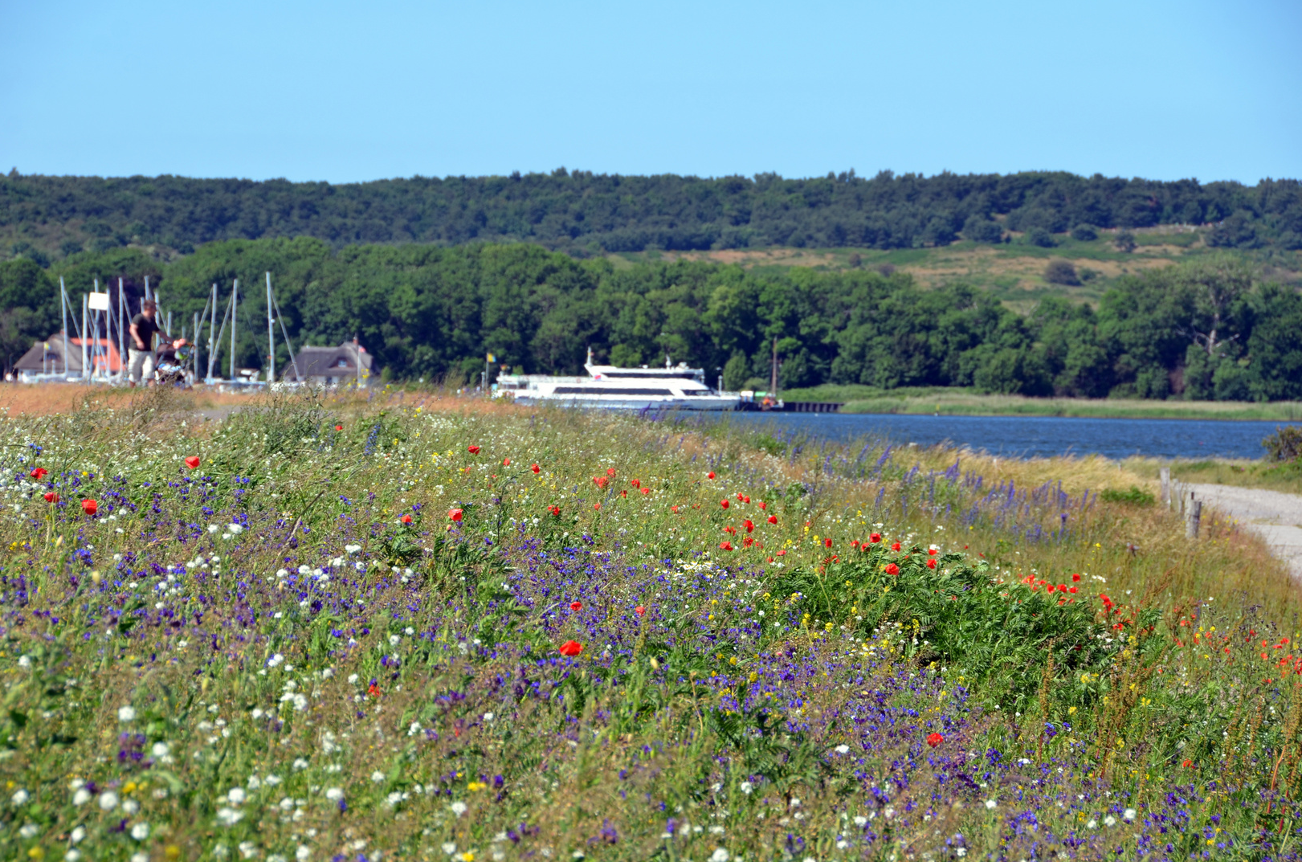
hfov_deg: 13.0
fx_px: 5720
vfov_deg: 8.6
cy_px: 430
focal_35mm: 159
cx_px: 653
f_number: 8
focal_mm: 105
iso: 125
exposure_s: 1/250
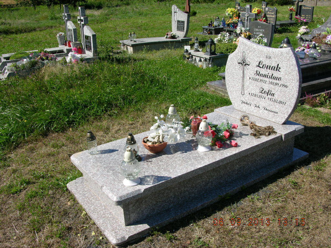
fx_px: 335
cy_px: 124
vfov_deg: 40.7
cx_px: 166
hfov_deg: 52.6
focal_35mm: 35
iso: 50
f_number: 6.3
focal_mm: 8.9
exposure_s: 1/230
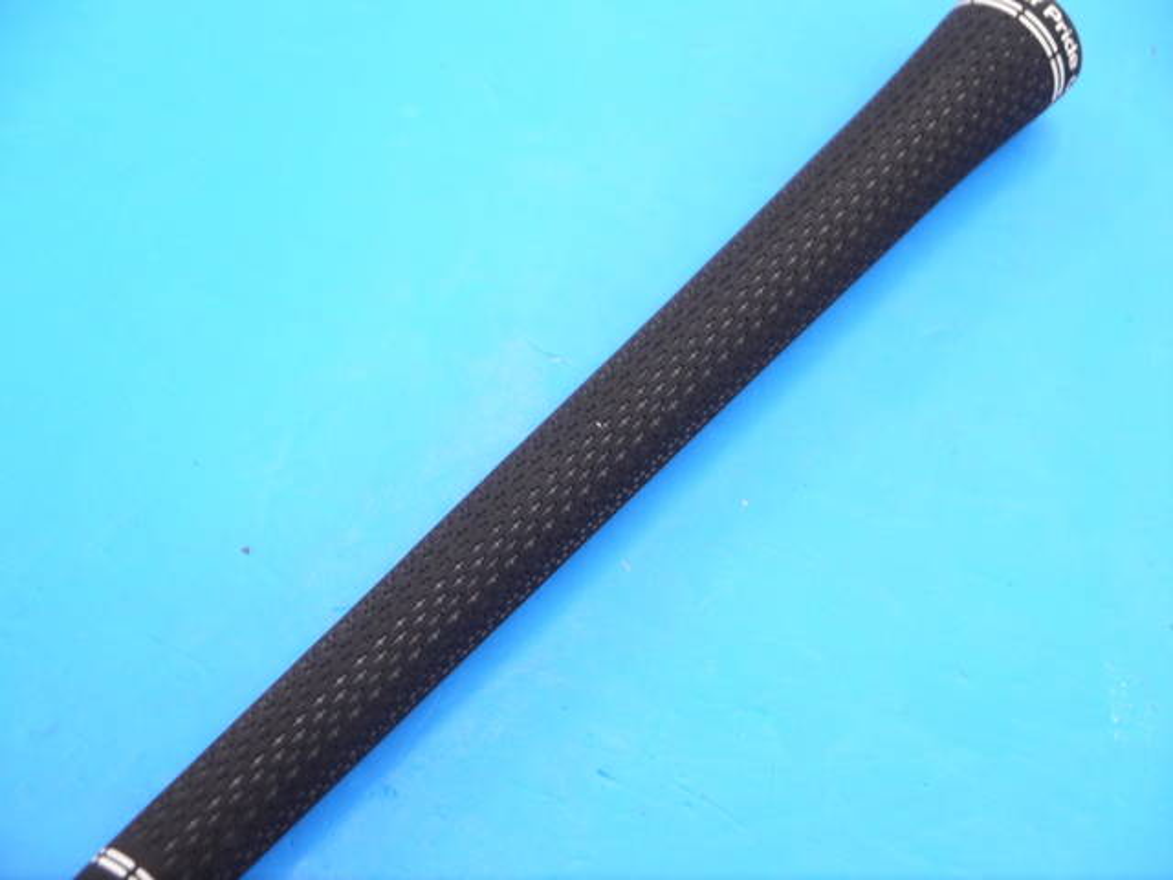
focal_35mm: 84
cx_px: 586
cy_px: 440
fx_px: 2846
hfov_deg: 23.3
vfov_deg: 17.6
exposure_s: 1/80
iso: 800
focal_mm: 42
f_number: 5.6
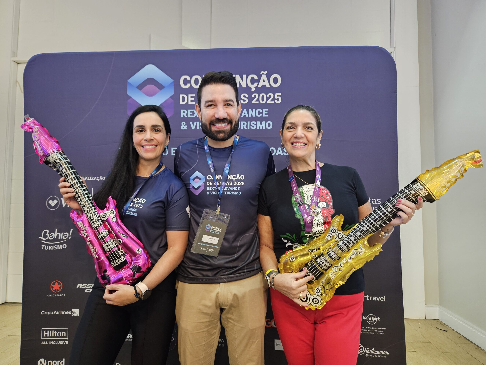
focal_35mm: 23
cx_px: 243
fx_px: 323
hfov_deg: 73.9
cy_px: 182
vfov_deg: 58.9
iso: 500
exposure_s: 1/30
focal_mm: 5.4
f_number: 1.8
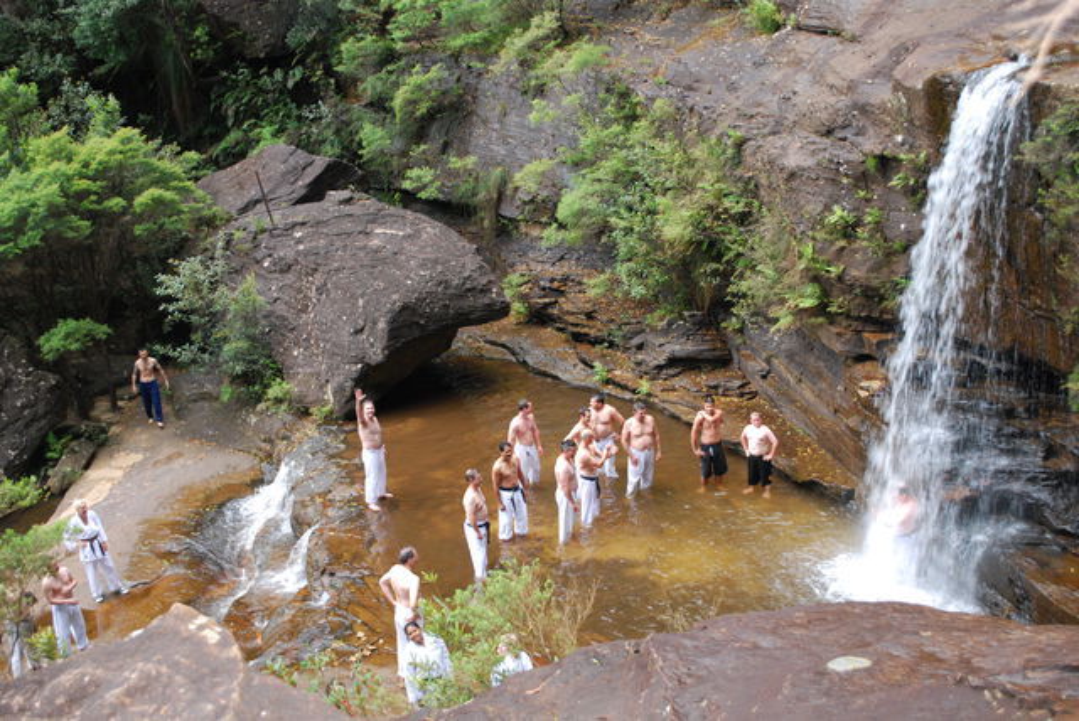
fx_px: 1440
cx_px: 540
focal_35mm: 48
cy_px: 360
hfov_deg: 41.1
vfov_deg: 28.1
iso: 800
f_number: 4.8
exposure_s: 1/60
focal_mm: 32
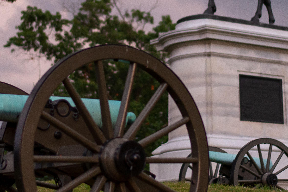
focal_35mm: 128
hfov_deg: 16.0
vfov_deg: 10.7
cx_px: 147
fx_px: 1024
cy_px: 39
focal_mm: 50
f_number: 1.8
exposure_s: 1/80
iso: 1000
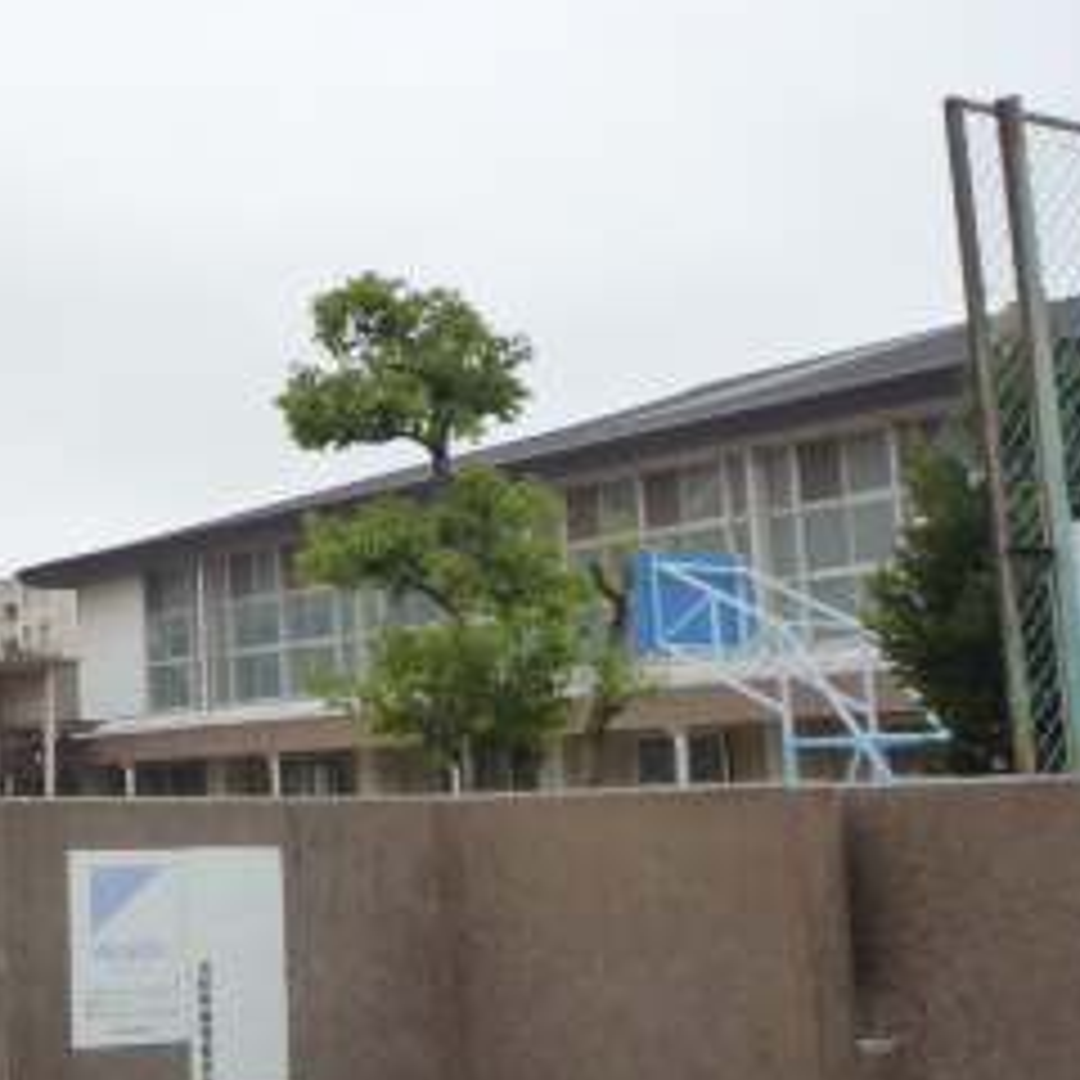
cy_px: 482
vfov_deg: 29.1
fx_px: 2083
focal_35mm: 59
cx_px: -81
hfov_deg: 26.9
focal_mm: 4.4
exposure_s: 1/250
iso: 160
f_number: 2.8
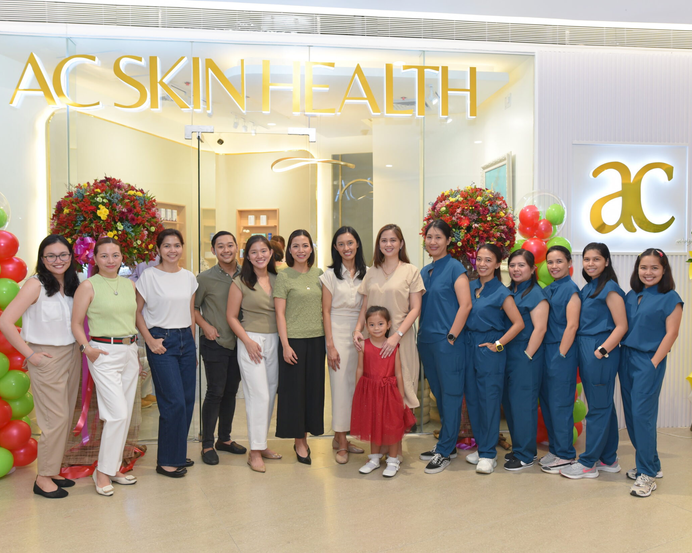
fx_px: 573
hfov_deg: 62.2
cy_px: 281
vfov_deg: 51.5
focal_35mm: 28
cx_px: 368
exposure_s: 1/160
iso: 800
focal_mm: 24
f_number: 3.2
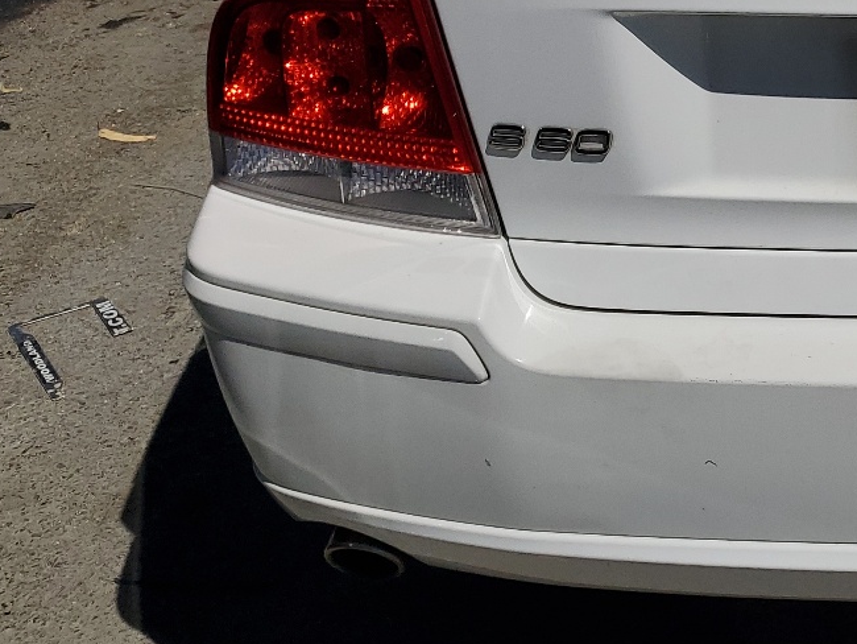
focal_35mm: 64
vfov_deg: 22.5
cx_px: 1001
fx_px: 1585
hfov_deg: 27.1
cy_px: 92
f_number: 1.5
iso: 51
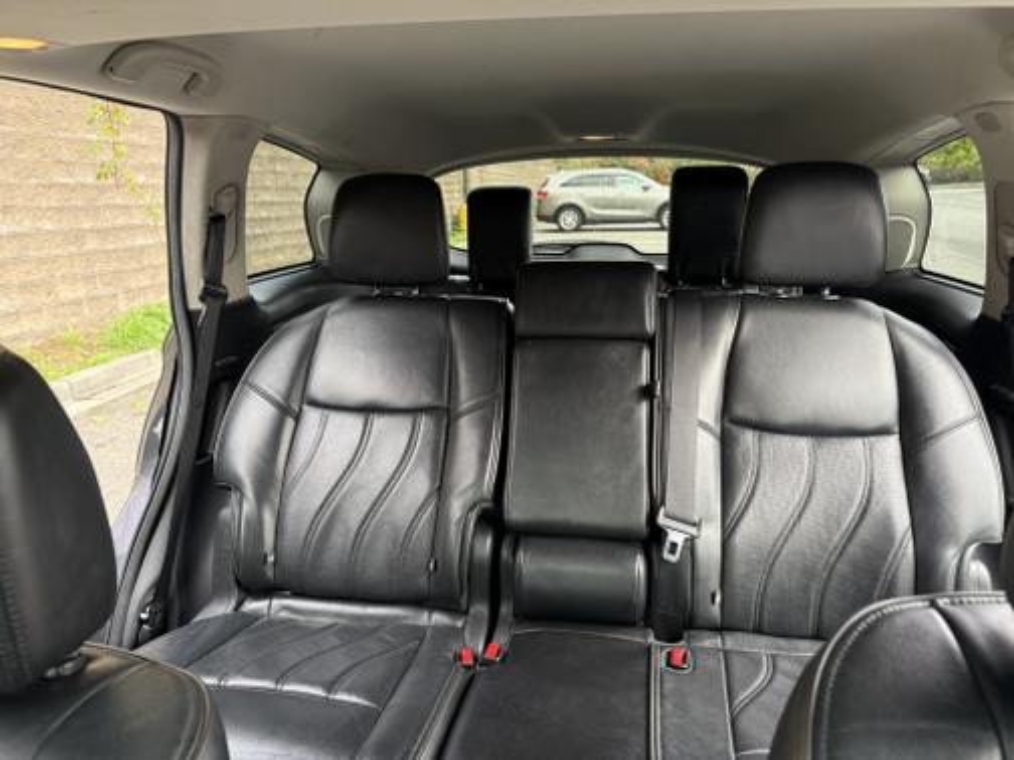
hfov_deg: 71.6
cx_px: 507
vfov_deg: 56.8
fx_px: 703
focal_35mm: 24
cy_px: 380
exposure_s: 1/121
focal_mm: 6.76
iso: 125
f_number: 1.78
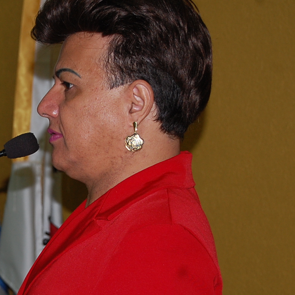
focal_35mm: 130
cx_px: -17
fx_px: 1253
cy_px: 205
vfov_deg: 13.4
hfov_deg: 13.2
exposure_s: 1/60
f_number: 5.3
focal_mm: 46
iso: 400
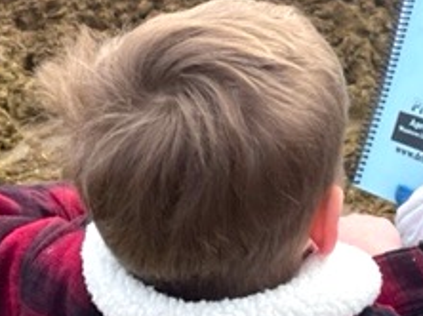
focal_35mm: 75
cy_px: -105
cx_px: 429
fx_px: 915
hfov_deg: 24.7
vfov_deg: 18.2
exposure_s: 1/1887
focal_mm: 4.2
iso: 32
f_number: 1.6
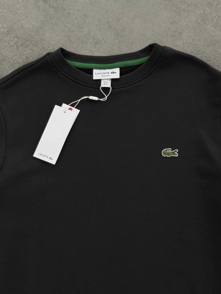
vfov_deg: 37.5
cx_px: 116
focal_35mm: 51
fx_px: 434
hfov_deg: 28.6
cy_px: 149
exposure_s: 1/100
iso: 50
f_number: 1.78
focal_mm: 6.76
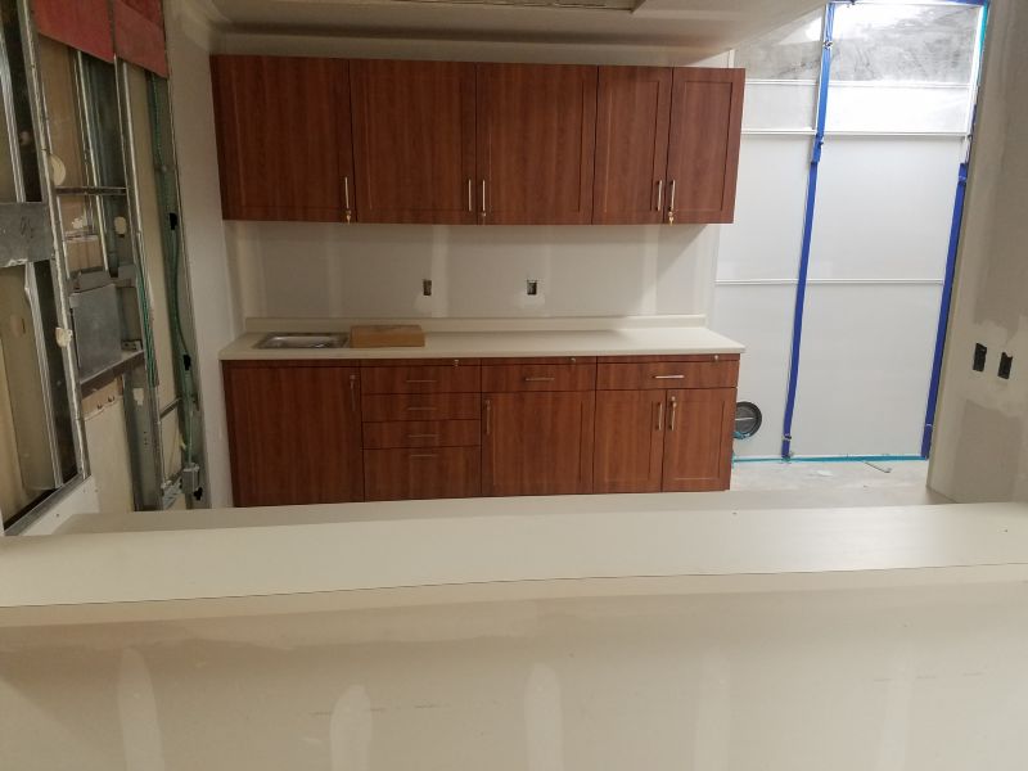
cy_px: 386
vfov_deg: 53.1
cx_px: 514
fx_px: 772
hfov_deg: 67.3
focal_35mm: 26
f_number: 1.7
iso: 200
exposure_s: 1/60
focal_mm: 4.2
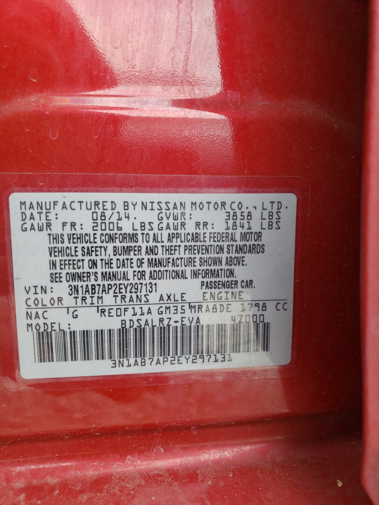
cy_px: 252
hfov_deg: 53.1
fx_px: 380
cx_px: 190
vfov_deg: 67.3
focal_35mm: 26
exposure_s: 1/213
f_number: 1.5
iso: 50
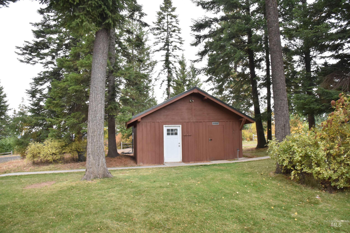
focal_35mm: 24
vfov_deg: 53.2
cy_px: 116
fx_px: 233
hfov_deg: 73.7
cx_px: 175
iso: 2500
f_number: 22
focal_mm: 24
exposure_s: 1/25
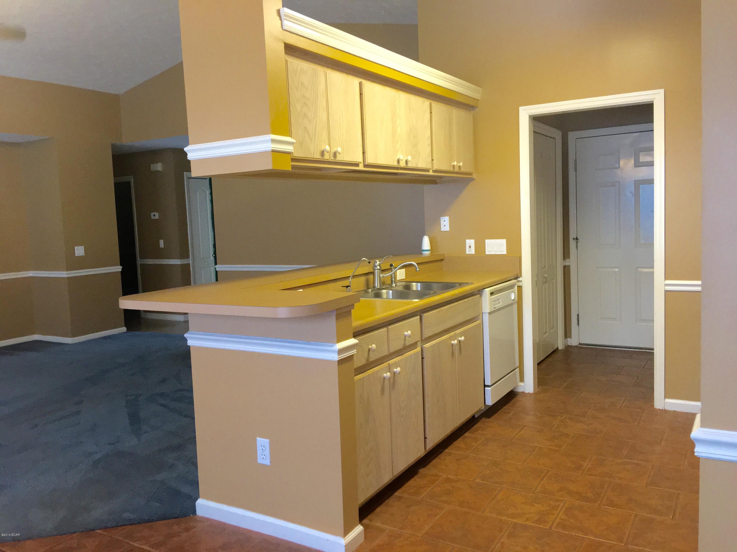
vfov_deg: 48.2
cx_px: 368
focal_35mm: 29
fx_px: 617
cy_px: 276
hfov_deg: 61.7
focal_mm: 4.15
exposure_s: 1/30
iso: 125
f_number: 2.2
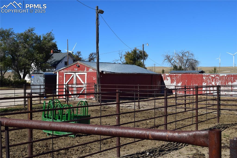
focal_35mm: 48
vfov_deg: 28.1
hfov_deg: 41.1
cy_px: 79
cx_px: 118
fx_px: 316
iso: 320
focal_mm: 32
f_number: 11
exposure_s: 1/500
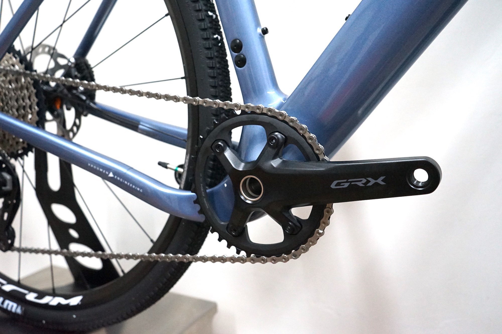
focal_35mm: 37
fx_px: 516
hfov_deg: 51.9
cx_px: 251
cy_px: 167
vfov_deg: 35.9
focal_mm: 37
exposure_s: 1/160
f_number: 4.5
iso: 6400
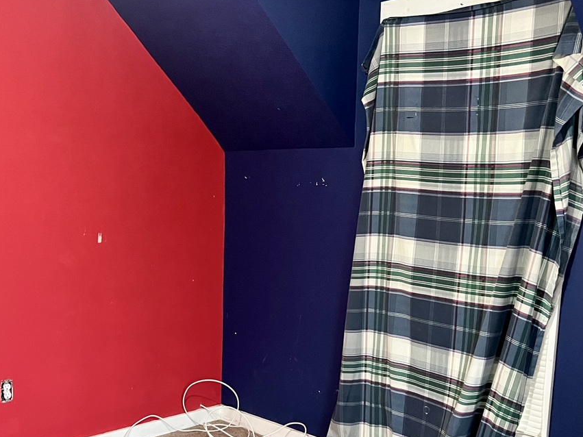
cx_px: 260
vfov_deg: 32.4
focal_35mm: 44
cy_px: 311
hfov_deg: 42.9
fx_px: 741
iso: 500
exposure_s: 1/40
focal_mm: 5.7
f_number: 1.5
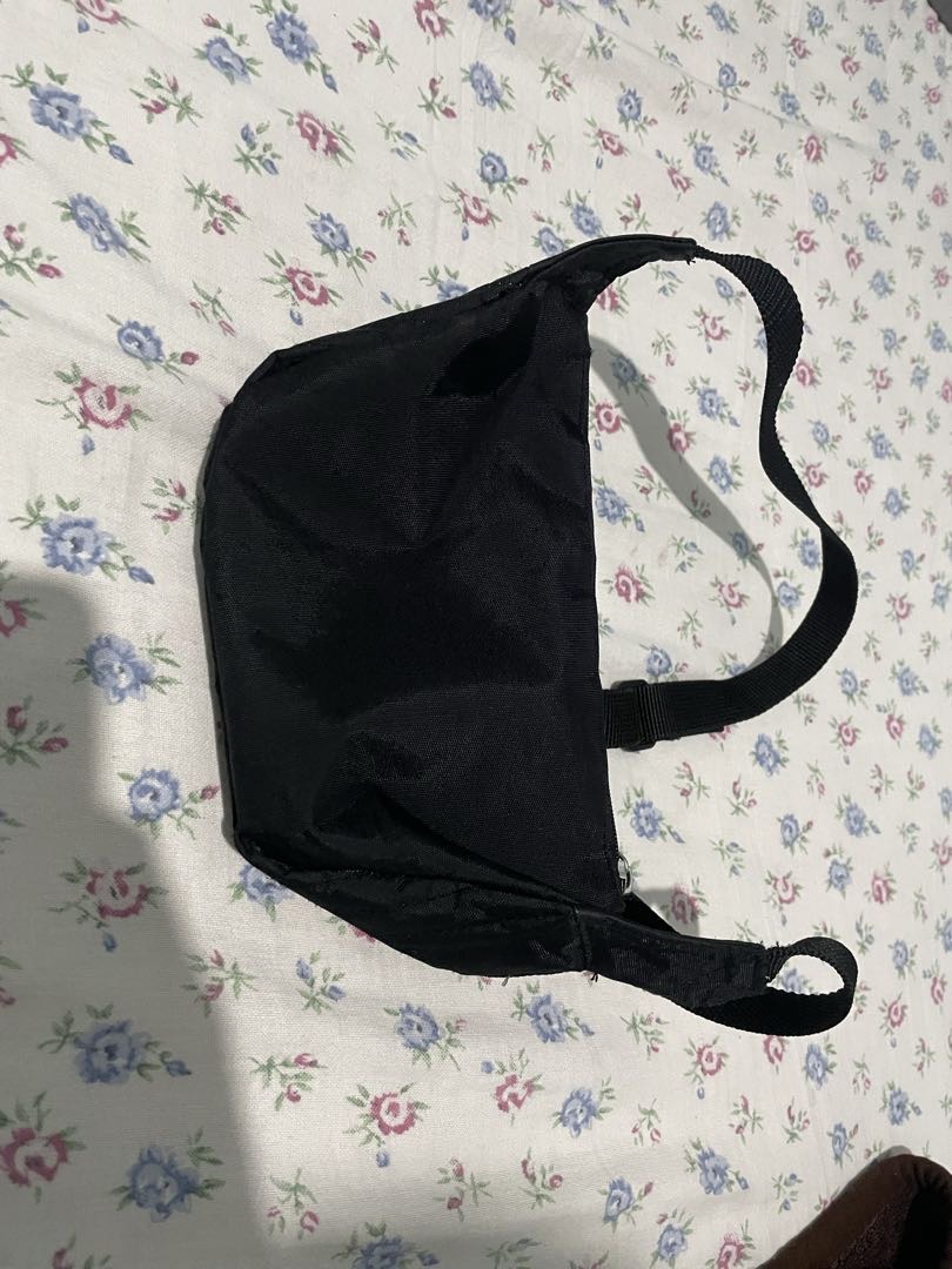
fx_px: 953
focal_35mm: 26
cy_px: 634
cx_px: 476
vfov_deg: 67.3
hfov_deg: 53.1
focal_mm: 4.2
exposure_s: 1/50
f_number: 1.6
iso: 500
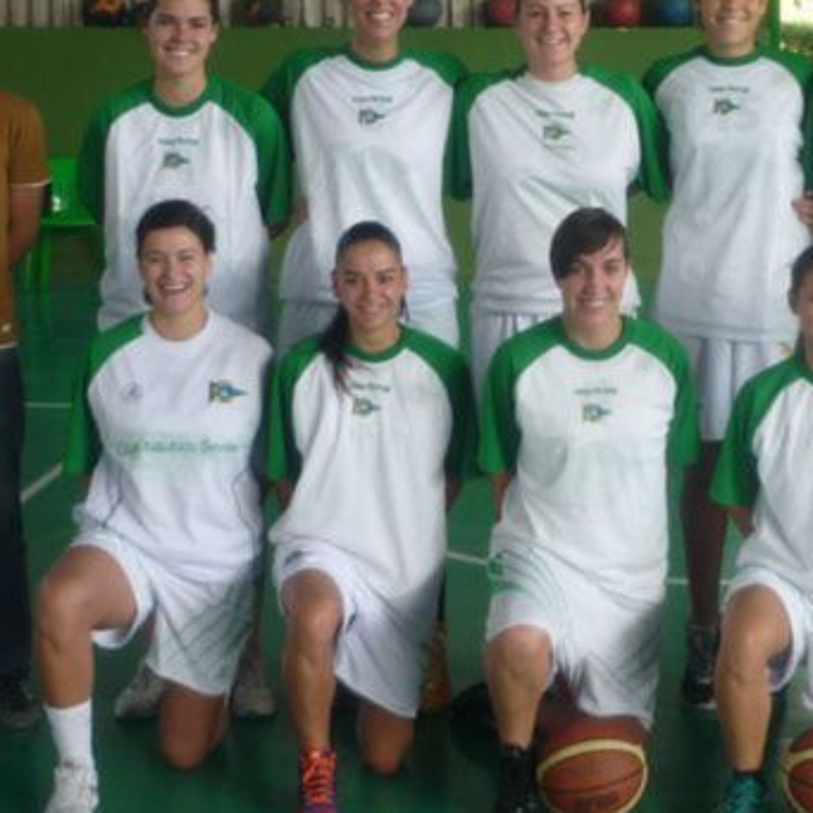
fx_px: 2259
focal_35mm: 85
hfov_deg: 20.2
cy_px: 215
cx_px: 641
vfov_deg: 20.3
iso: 80
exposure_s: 1/50
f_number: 2.8
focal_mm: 5.5
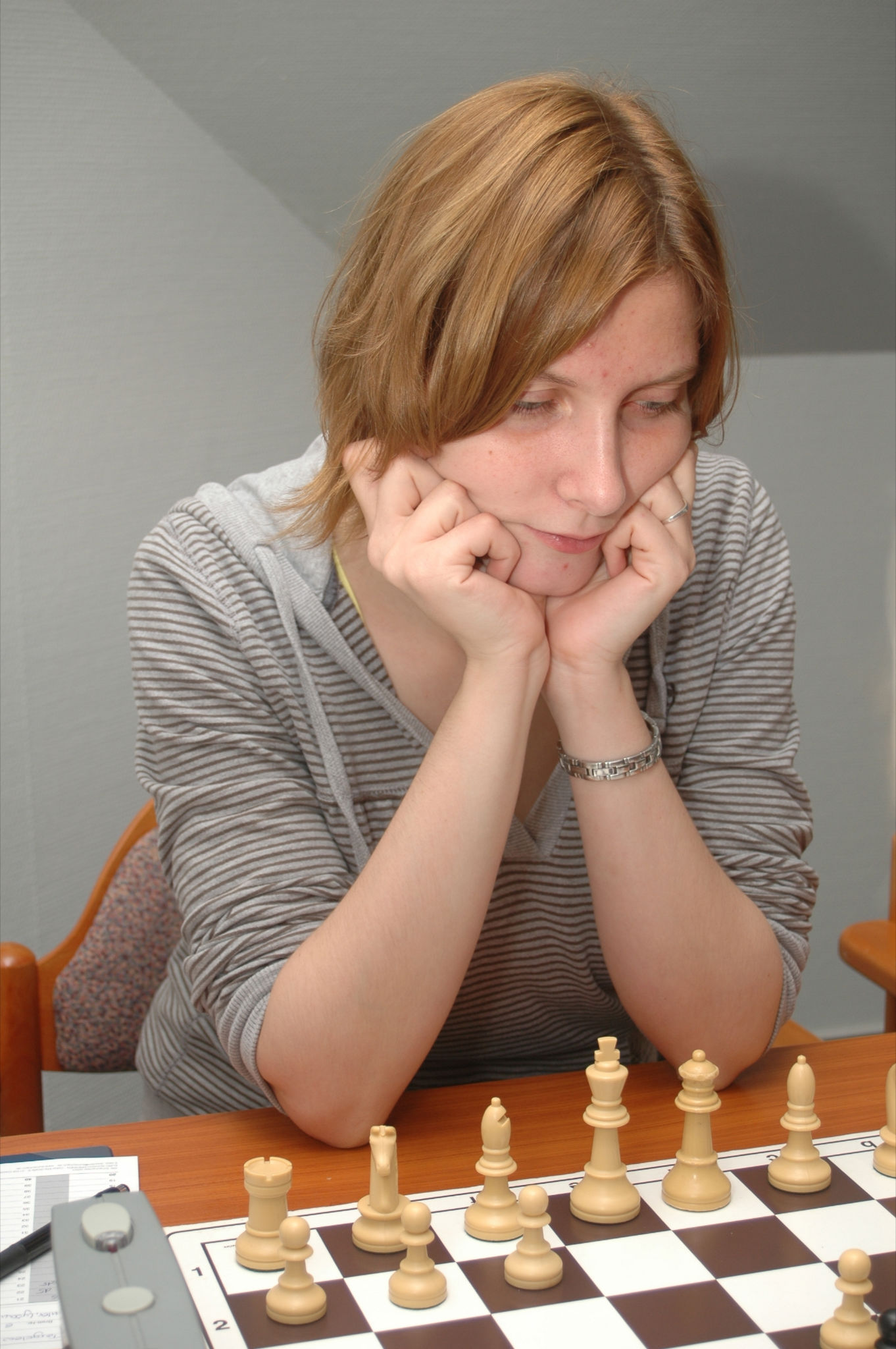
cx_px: 448
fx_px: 2356
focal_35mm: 63
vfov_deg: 31.9
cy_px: 674
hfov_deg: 21.5
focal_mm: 42
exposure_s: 1/60
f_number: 5.3
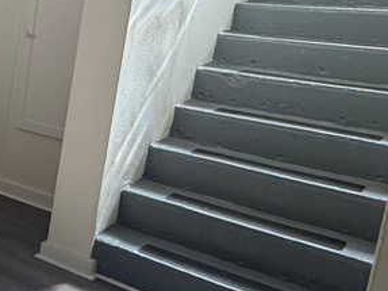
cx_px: -258
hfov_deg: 24.3
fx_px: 560
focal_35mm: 50
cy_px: 66
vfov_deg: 28.6
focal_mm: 2.22
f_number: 2.2
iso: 125
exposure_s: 1/99
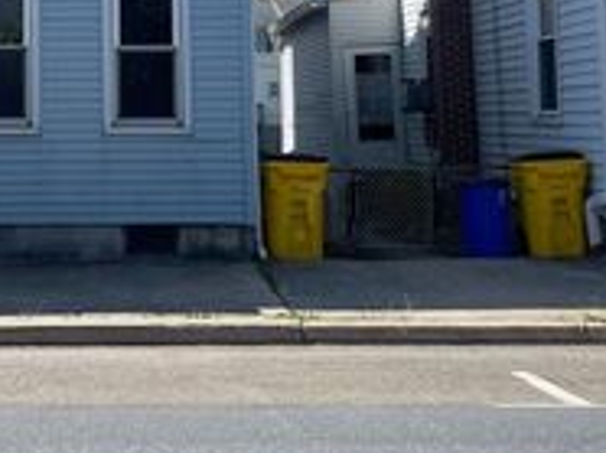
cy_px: -34
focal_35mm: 70
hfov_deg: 27.0
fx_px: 1224
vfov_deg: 20.1
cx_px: 75
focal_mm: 4.2
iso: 32
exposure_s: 1/2618
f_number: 1.6
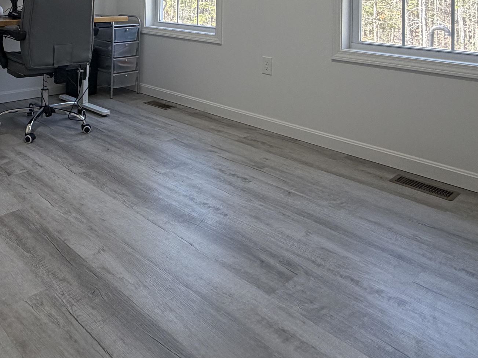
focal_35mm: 33
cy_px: -20
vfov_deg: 37.2
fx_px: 456
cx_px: 153
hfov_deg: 54.0
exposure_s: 1/120
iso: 200
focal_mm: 2.22
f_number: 2.2
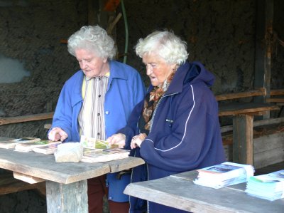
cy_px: 106
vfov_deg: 21.9
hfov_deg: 29.0
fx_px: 549
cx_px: 142
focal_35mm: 67
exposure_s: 1/40
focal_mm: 14.1
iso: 80
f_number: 3.2
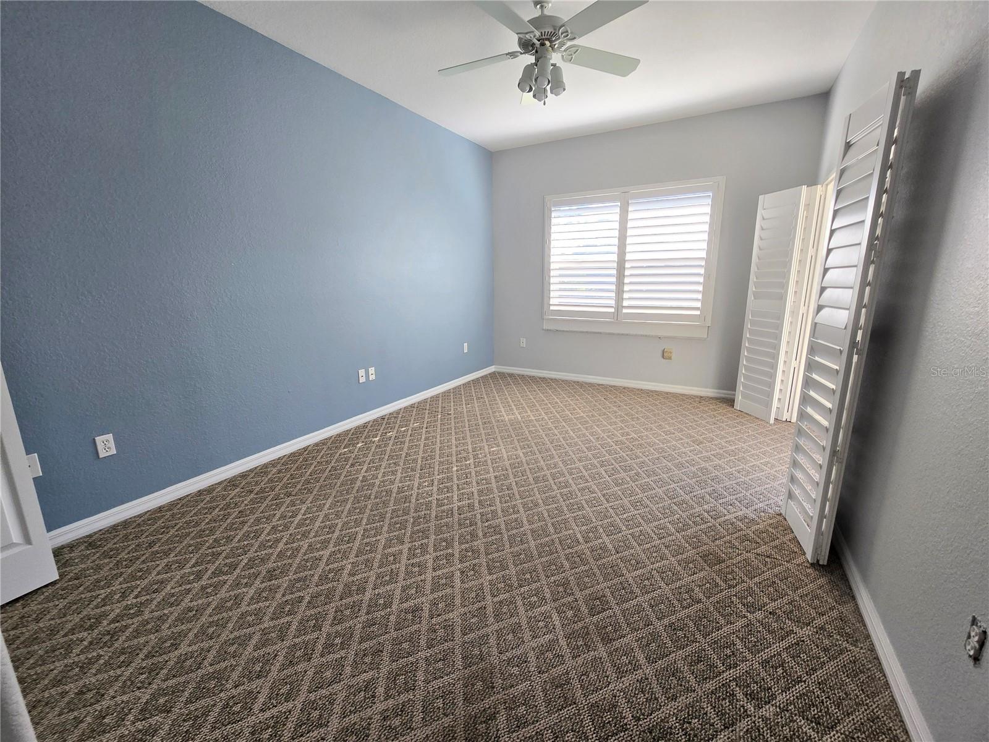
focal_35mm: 13
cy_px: 371
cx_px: 494
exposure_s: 1/60
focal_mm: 2.2
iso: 64
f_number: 2.2
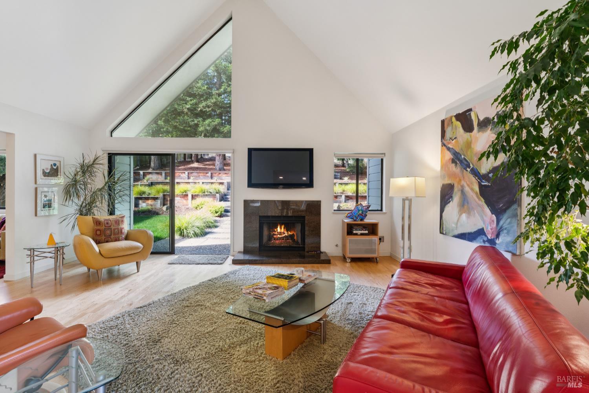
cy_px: 196
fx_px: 262
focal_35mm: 16
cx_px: 294
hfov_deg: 96.7
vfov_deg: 73.7
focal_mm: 16
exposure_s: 1/4
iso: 320
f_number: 11
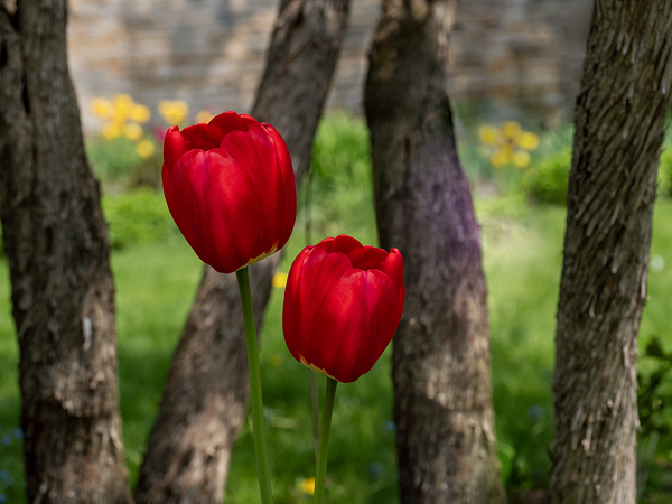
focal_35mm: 120
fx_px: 2330
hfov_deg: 16.4
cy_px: 252
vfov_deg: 12.3
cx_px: 336
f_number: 5.6
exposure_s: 1/400
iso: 200
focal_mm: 60
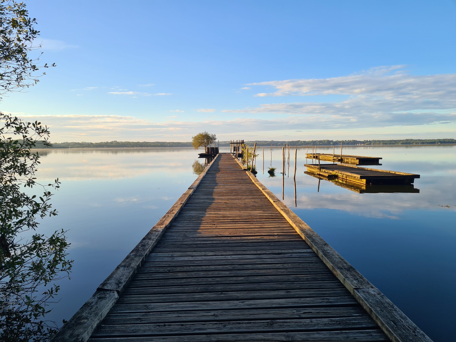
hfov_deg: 67.3
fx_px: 343
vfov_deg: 53.1
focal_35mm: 26
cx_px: 228
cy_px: 171
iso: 50
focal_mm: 5.4
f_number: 1.8
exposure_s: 1/884
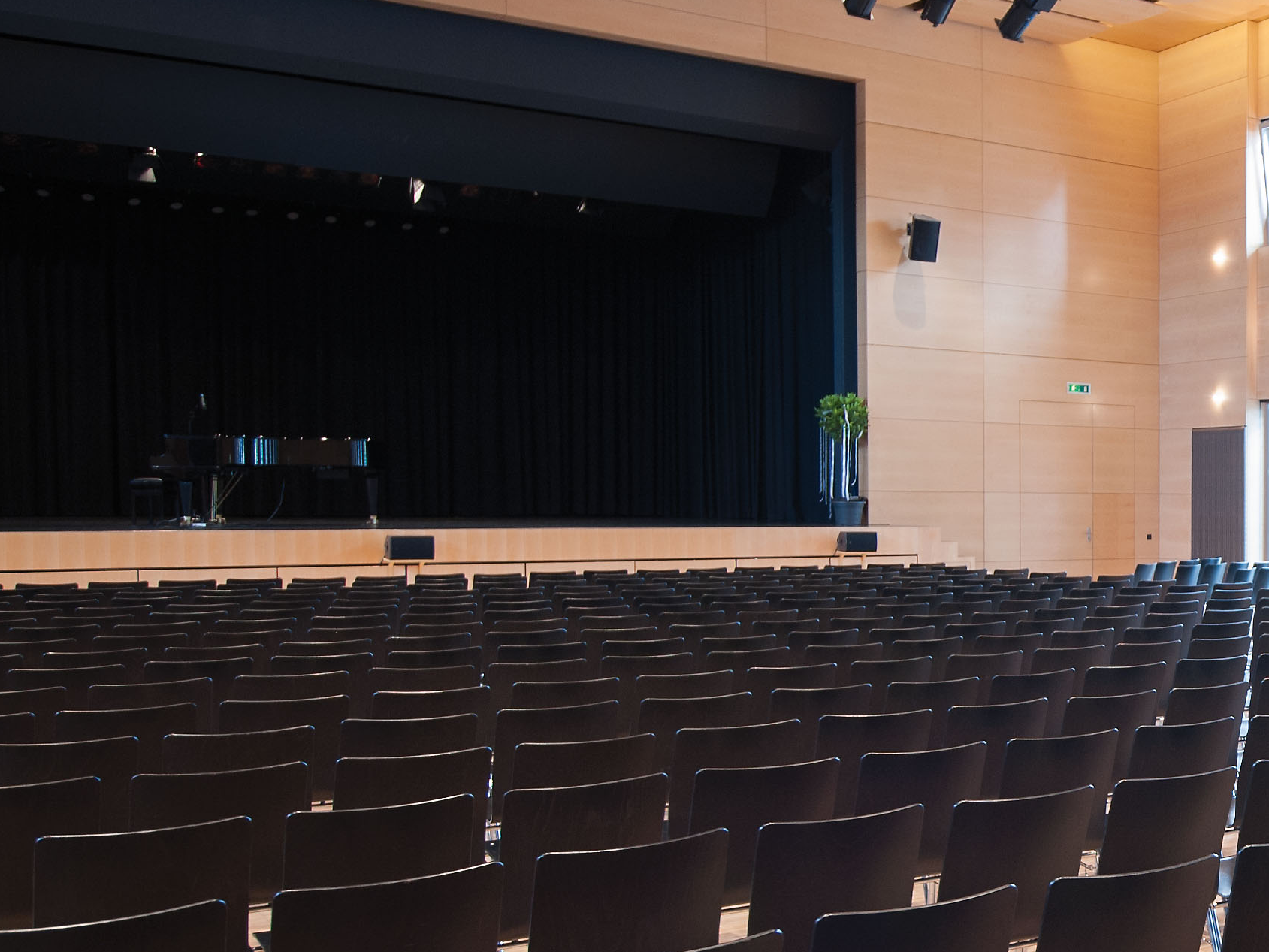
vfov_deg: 31.4
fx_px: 1686
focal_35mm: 46
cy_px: 573
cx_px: 1397
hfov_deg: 35.3
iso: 400
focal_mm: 19
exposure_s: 1/15
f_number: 4
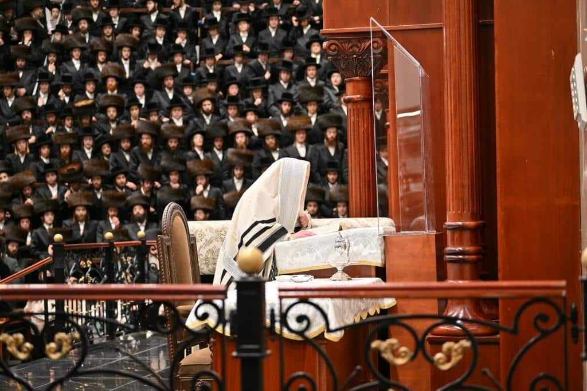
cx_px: 294
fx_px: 1141
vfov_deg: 19.5
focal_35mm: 70
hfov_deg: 28.8
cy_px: 196
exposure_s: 1/200
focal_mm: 70
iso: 200
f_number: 2.8
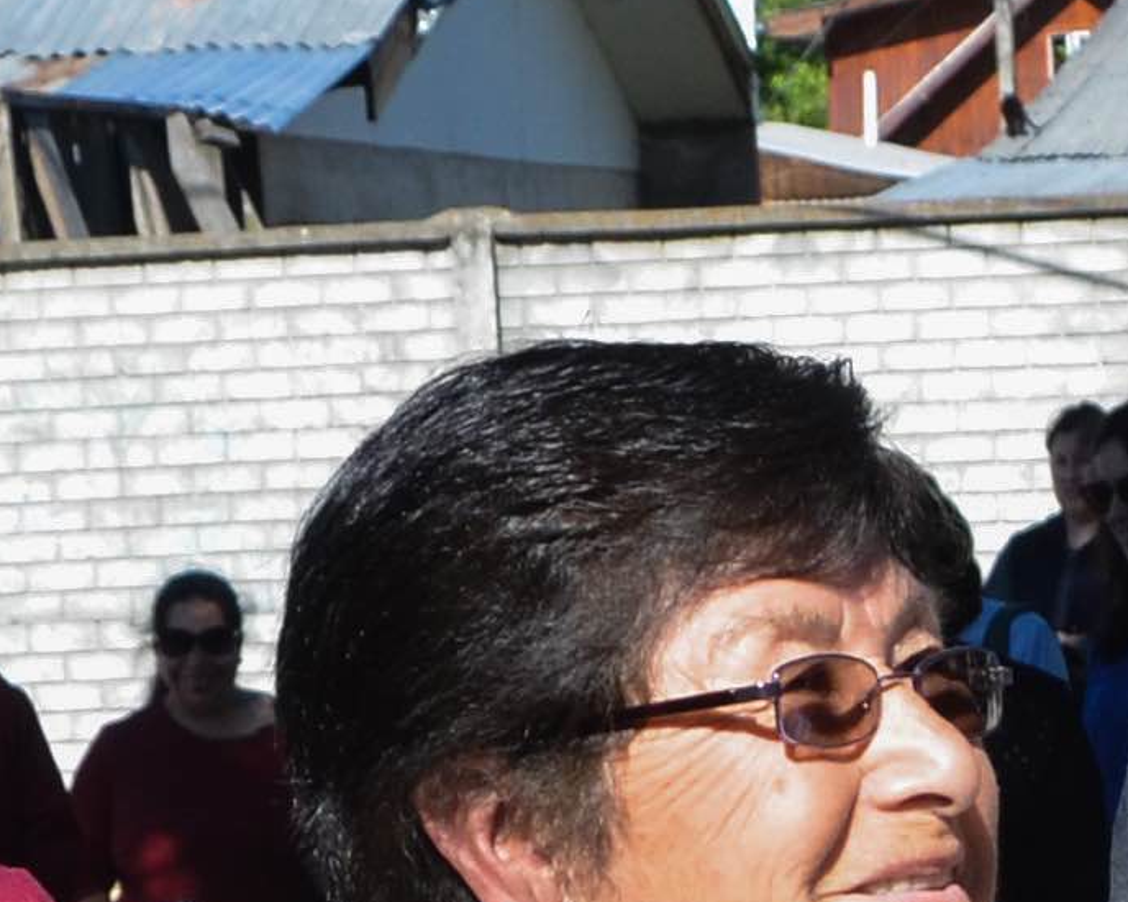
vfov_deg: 7.1
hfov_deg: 9.0
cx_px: 1507
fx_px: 7054
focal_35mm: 211
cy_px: 1766
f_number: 5.6
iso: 400
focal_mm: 21
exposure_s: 1/1000
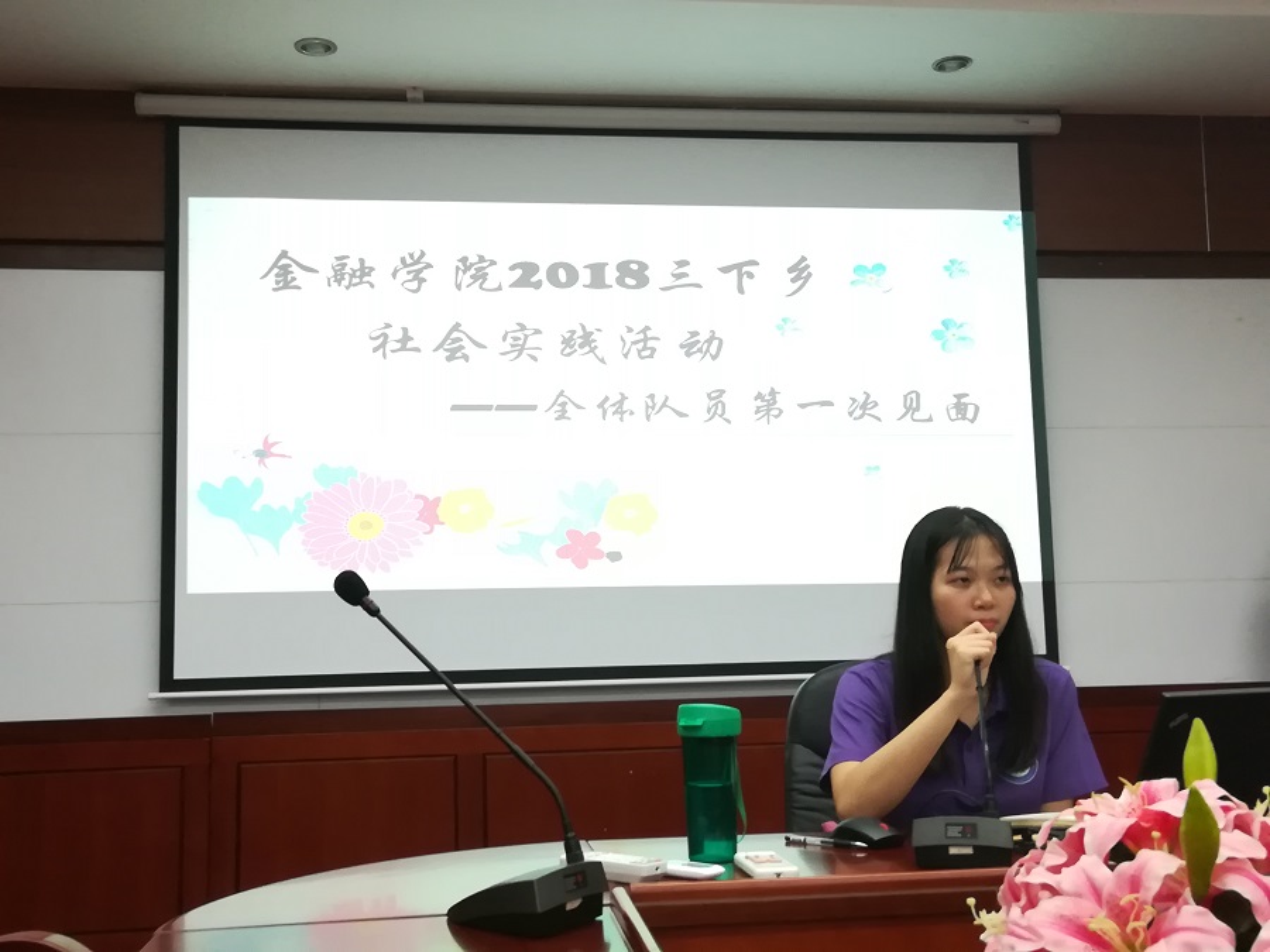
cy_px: 476
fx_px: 1357
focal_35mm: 37
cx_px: 635
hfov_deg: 50.1
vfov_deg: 38.7
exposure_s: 1/33.3
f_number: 2.2
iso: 320
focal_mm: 3.83
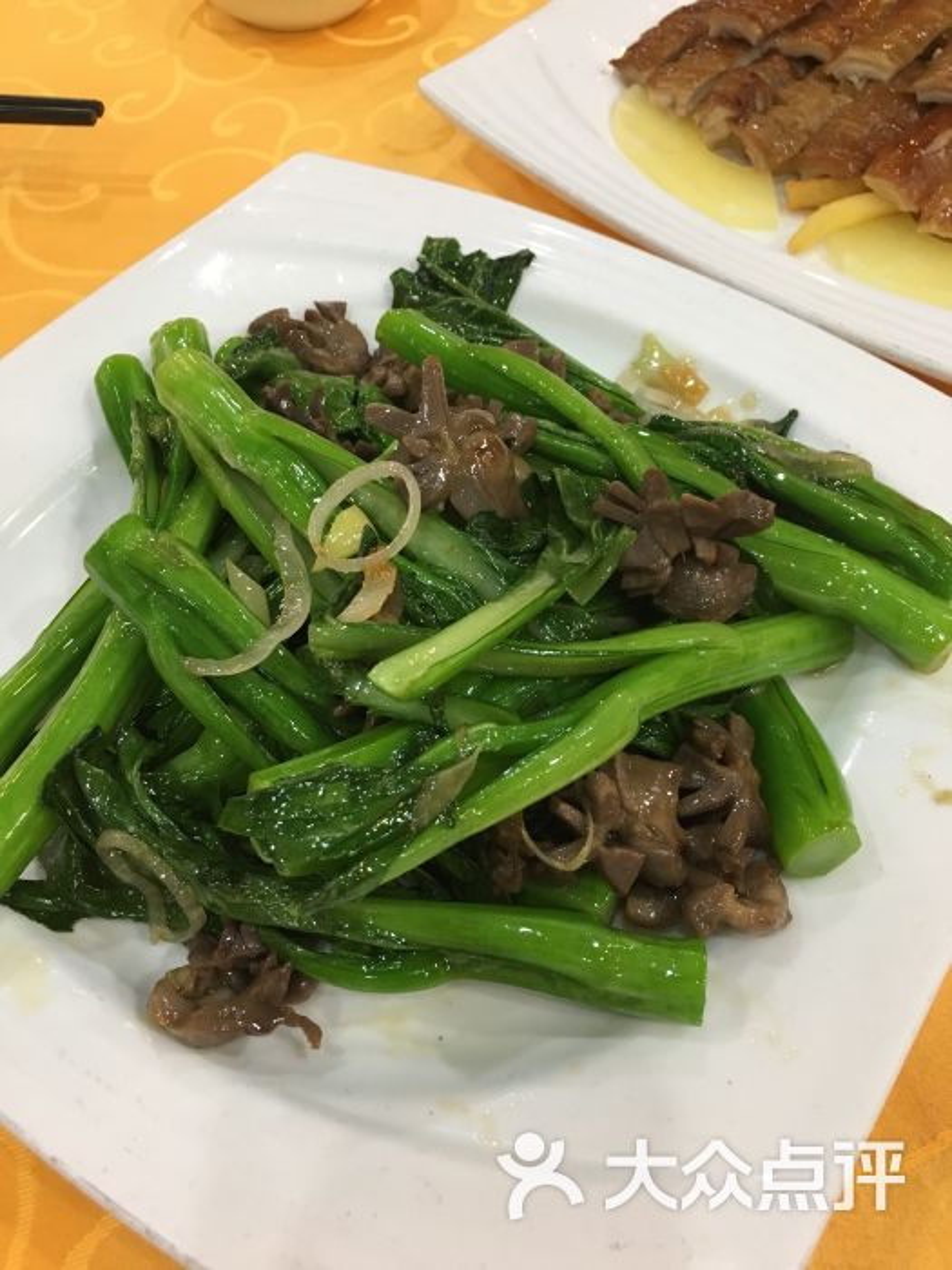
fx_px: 1063
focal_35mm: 29
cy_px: 635
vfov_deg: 61.7
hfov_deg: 48.2
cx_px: 476
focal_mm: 4.15
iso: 160
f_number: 2.2
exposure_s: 1/33
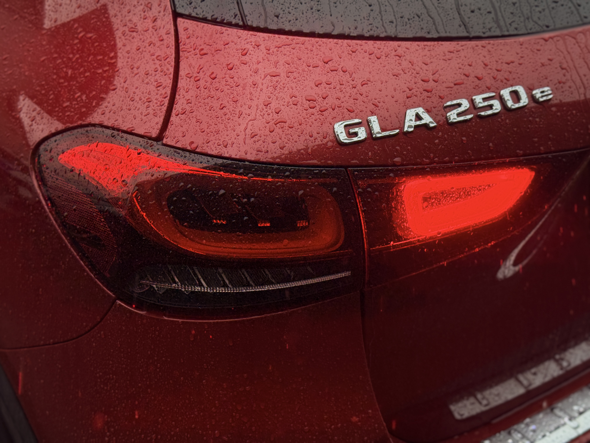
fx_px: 818
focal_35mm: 48
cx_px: 295
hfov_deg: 39.7
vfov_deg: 30.3
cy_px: 222
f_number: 1.78
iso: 64
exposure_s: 1/120
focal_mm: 6.76
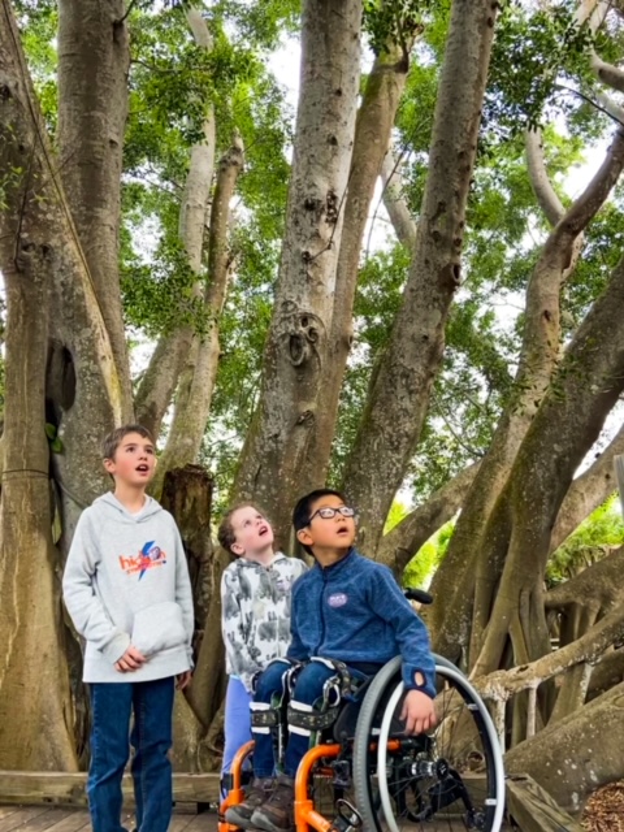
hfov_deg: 53.1
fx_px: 625
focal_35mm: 26
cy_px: 416
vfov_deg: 67.3
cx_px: 312
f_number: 1.8
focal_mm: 4.25
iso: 50
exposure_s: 1/120
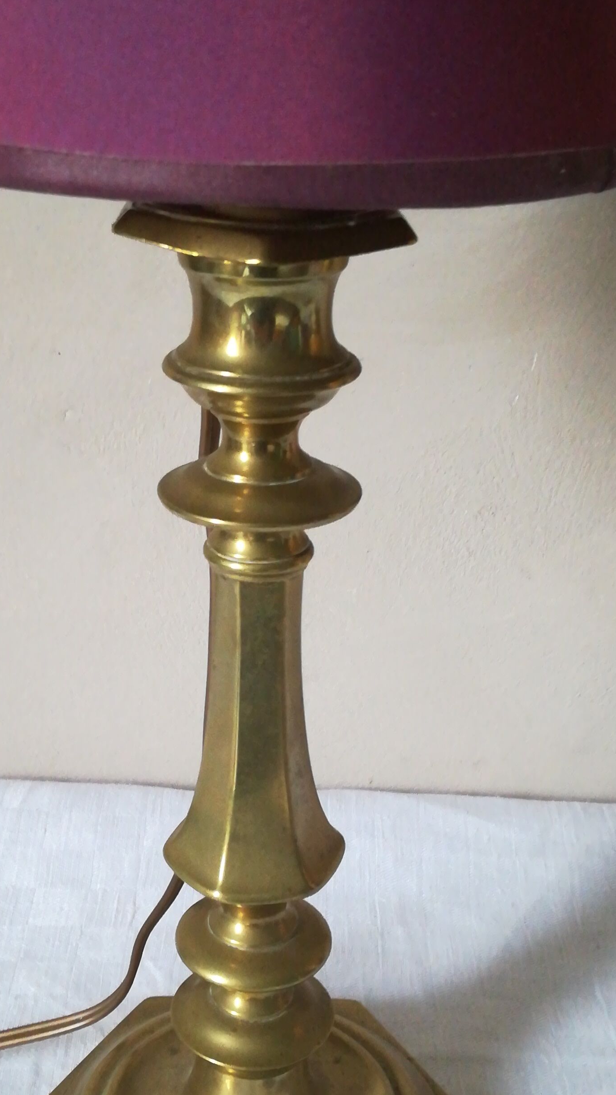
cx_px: 239
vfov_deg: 44.4
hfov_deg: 25.9
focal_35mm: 46
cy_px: 637
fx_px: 1336
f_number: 2.2
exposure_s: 1/25
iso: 500
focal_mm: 3.83
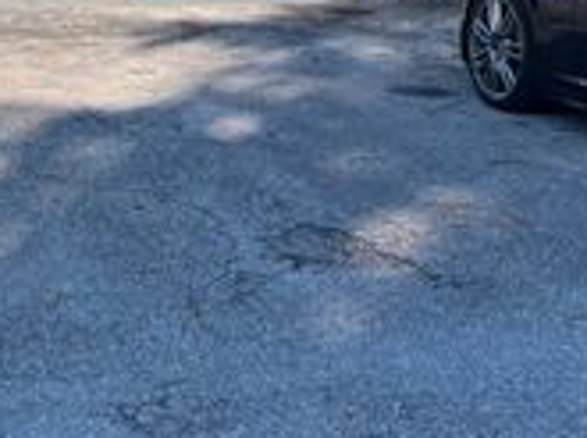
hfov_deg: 22.4
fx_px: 1337
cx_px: -153
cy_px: -12
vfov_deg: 18.1
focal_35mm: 79
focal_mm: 5.1
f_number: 1.6
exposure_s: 1/1600
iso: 50
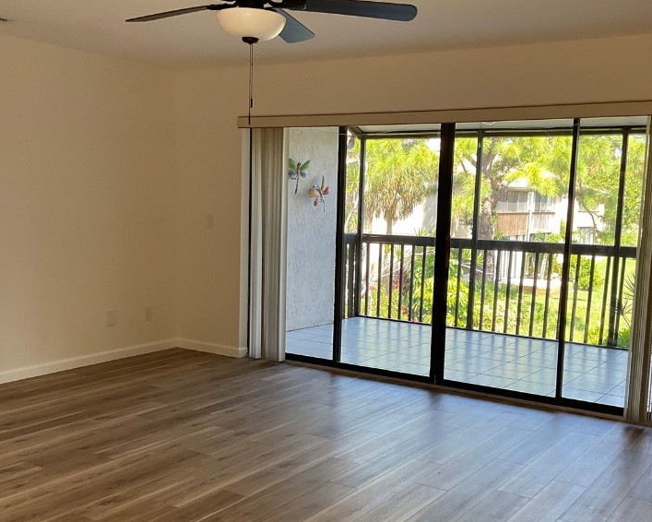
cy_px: 293
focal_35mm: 41
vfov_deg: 36.5
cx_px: 341
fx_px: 791
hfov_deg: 44.8
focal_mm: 3
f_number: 1.8
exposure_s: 1/122
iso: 50
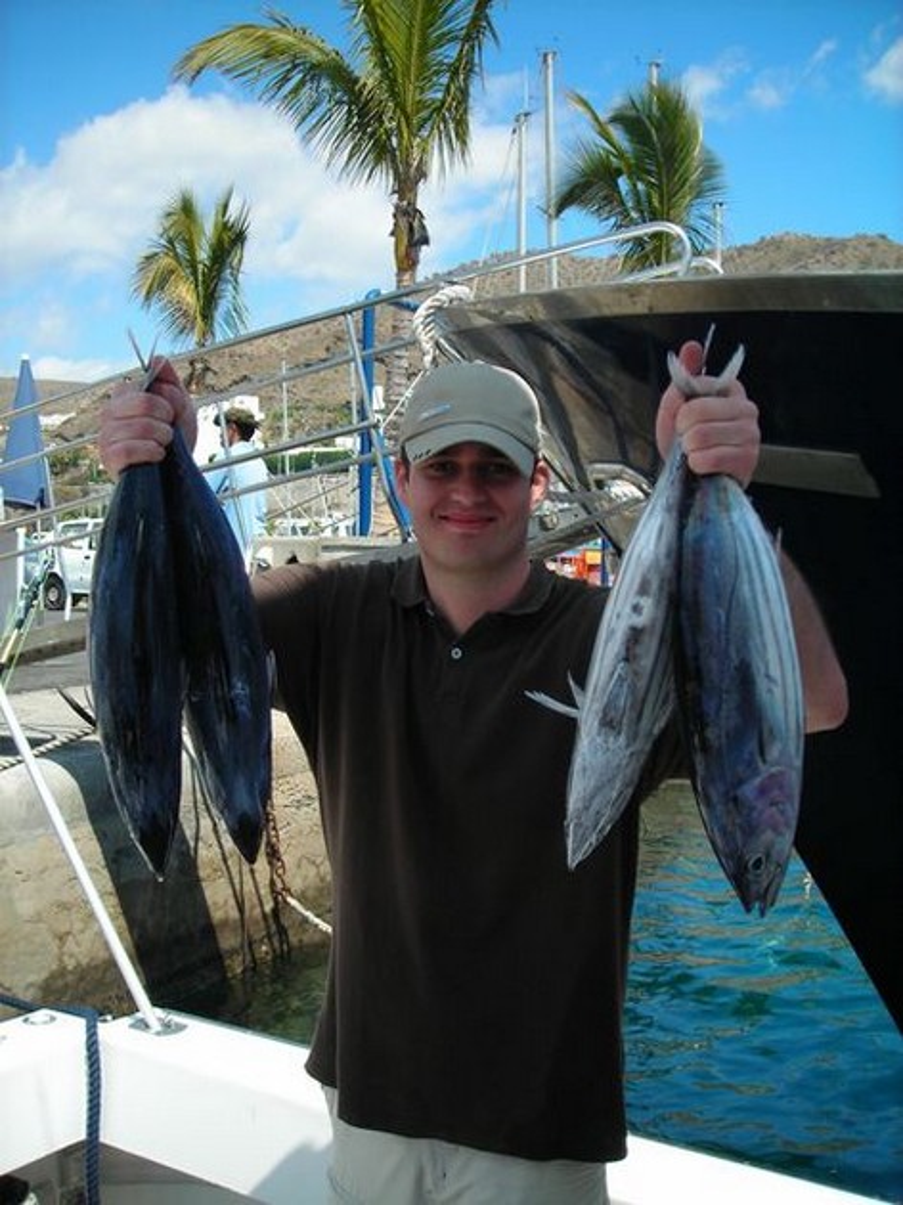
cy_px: 602
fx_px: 1323
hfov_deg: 37.7
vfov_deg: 49.0
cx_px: 452
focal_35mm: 38
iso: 50
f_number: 6.4
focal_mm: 6.3
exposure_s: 1/130
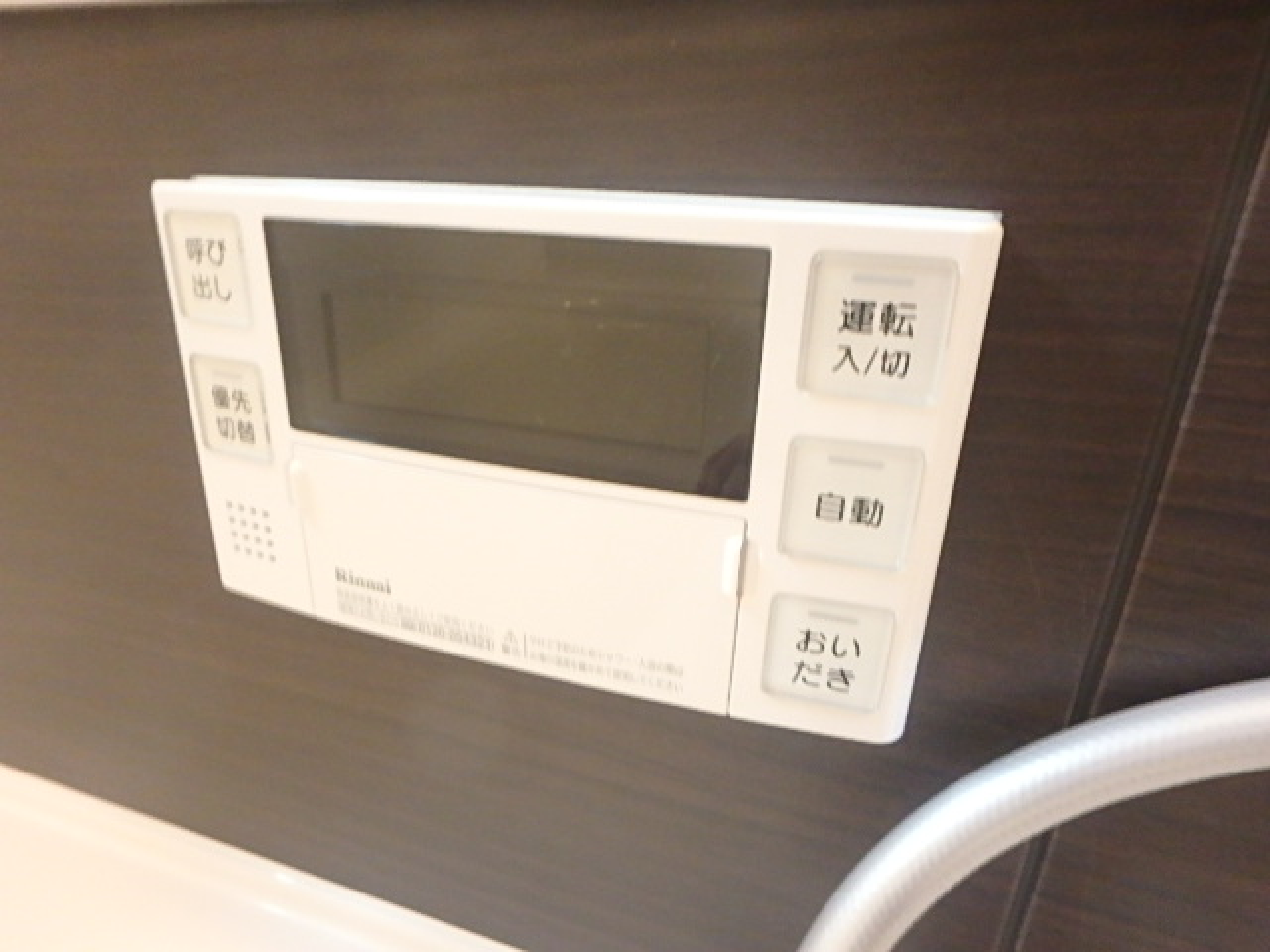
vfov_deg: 63.4
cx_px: 635
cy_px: 476
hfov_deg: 79.0
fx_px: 770
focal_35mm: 21
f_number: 3.5
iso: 800
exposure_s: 1/8
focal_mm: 3.7
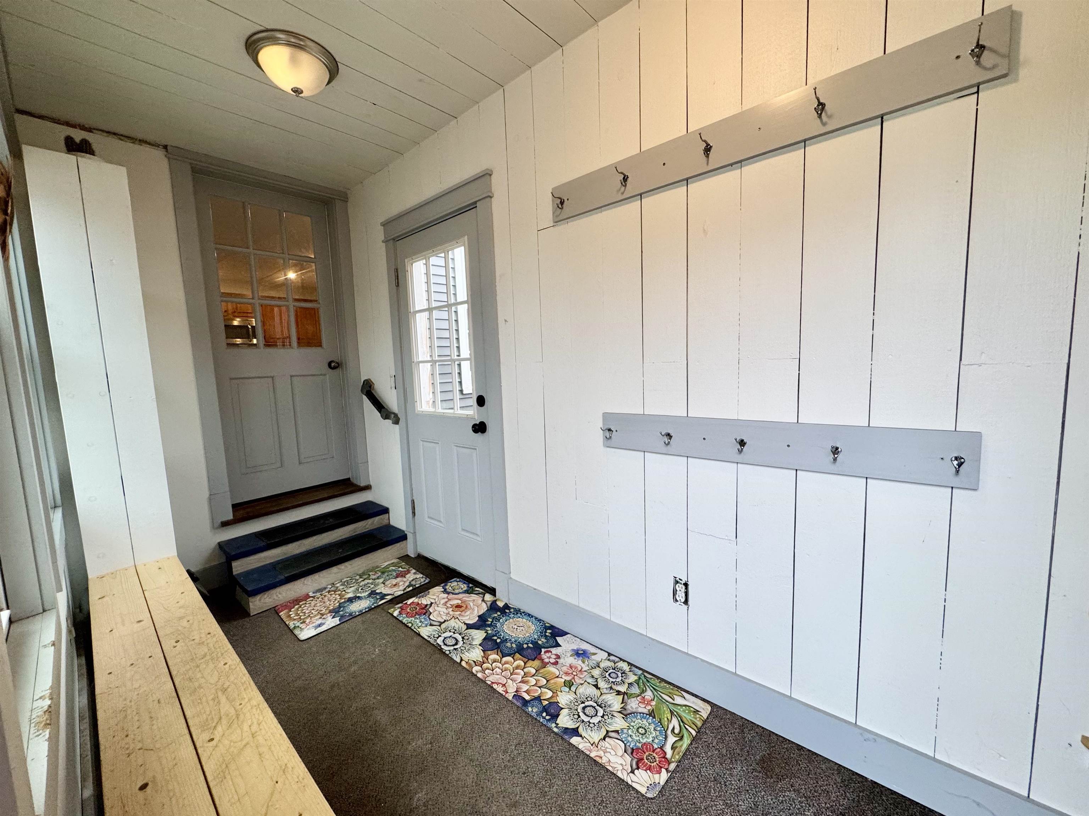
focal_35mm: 14
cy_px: 408
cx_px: 544
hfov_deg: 102.1
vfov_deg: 85.7
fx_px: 440
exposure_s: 1/120
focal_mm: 2.22
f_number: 2.2
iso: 160
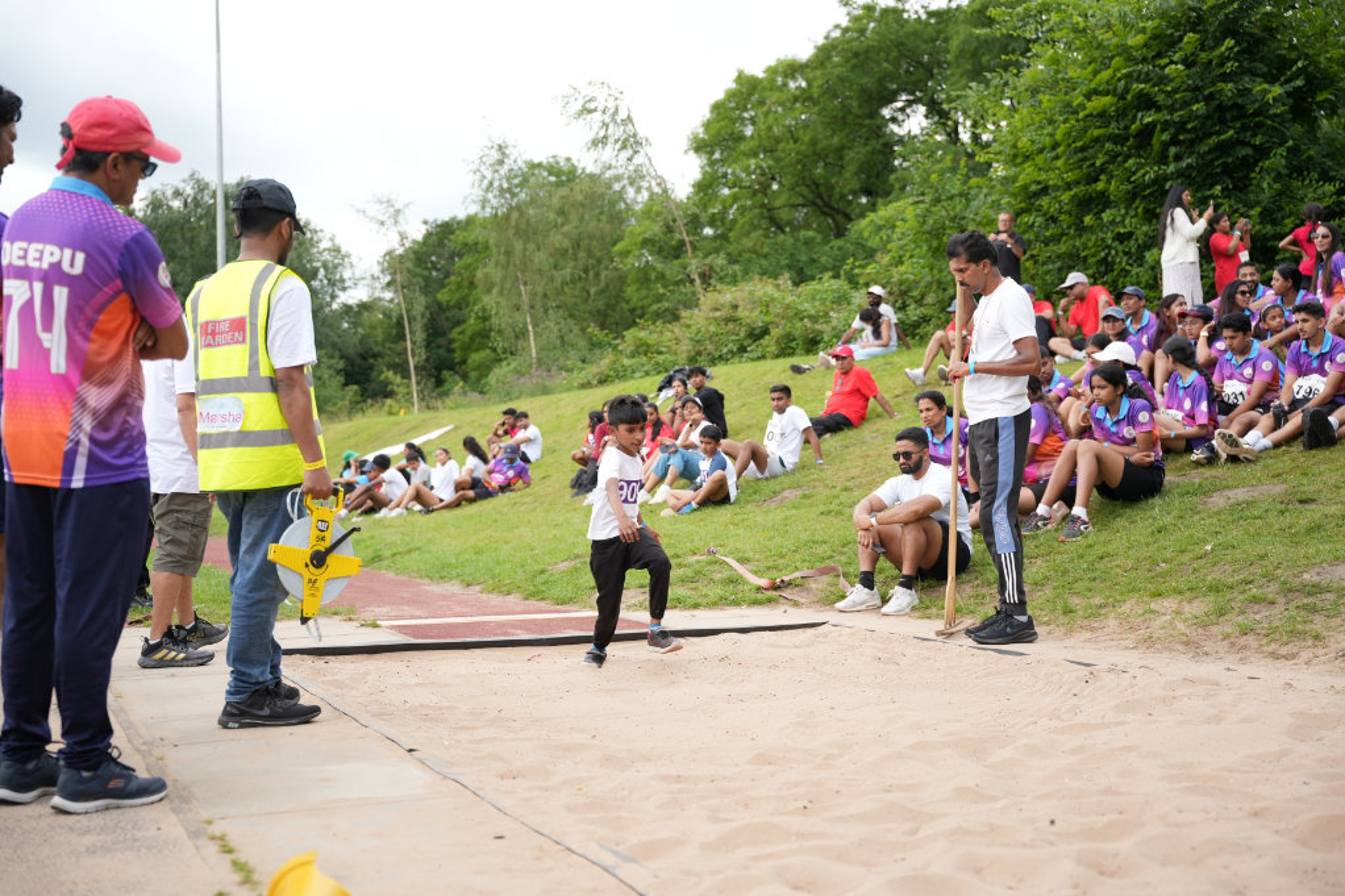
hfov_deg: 43.8
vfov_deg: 30.0
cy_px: 448
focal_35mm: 45
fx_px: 1673
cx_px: 672
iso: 250
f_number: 2.8
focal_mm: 44.8
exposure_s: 1/1250
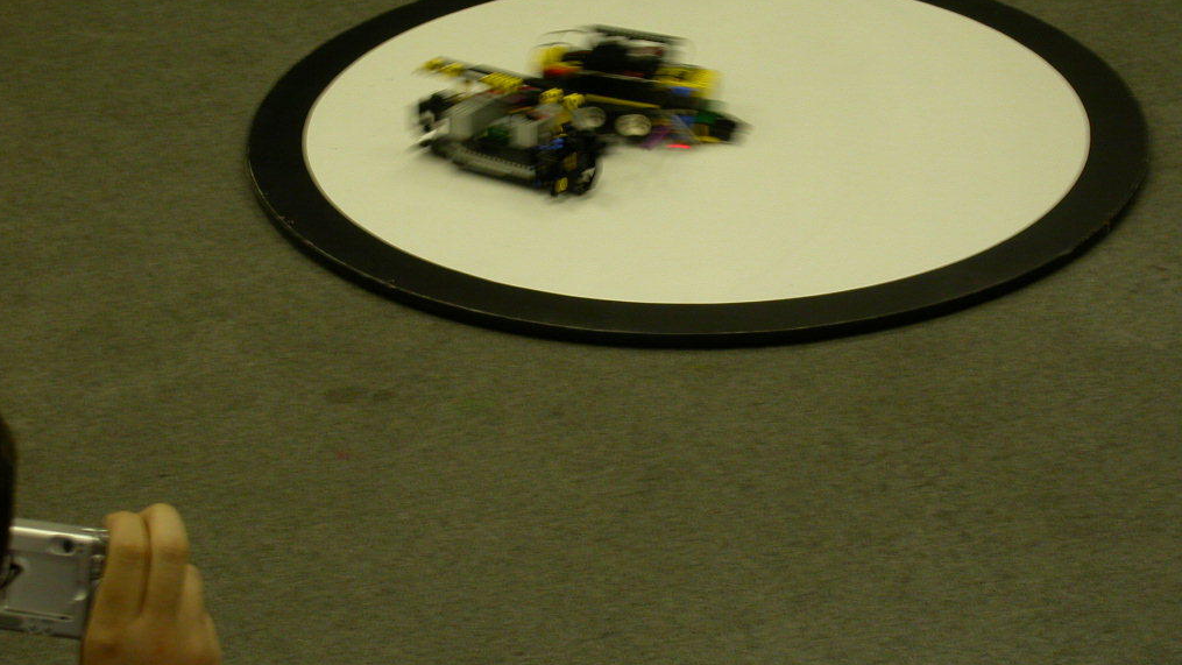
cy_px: 247
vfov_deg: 9.9
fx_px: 3824
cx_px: 587
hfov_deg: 17.6
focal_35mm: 122
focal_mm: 23.1
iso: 100
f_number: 4.2
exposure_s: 1/13.8
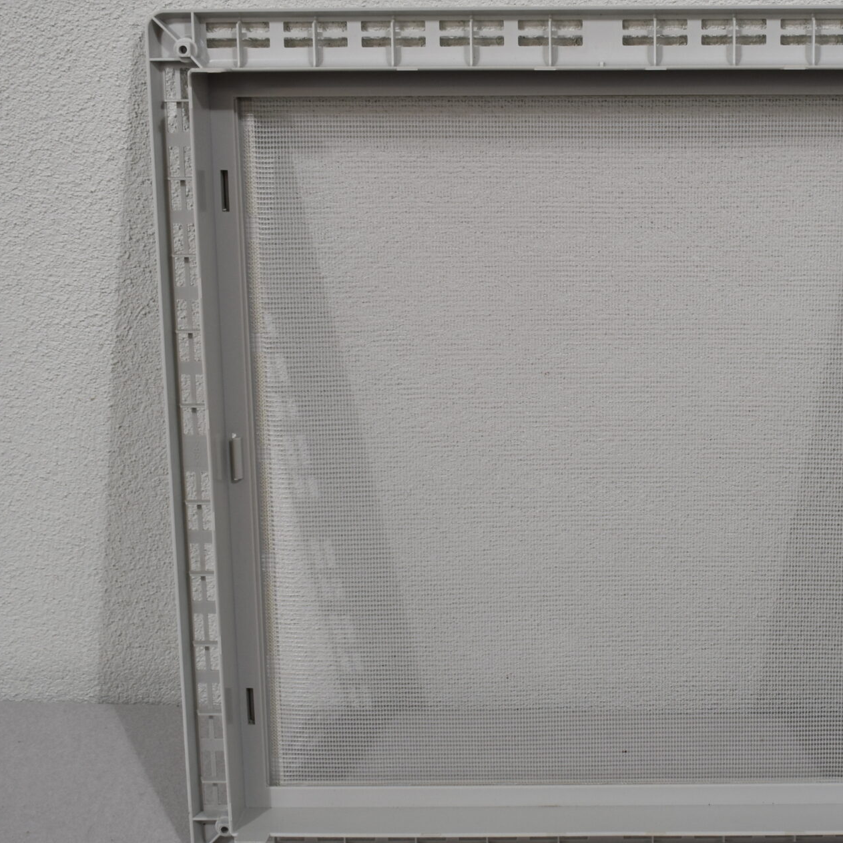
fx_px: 1708
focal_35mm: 62
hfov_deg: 27.4
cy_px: 419
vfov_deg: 27.7
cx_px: 612
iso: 280
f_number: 5.6
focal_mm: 24
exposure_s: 1/125
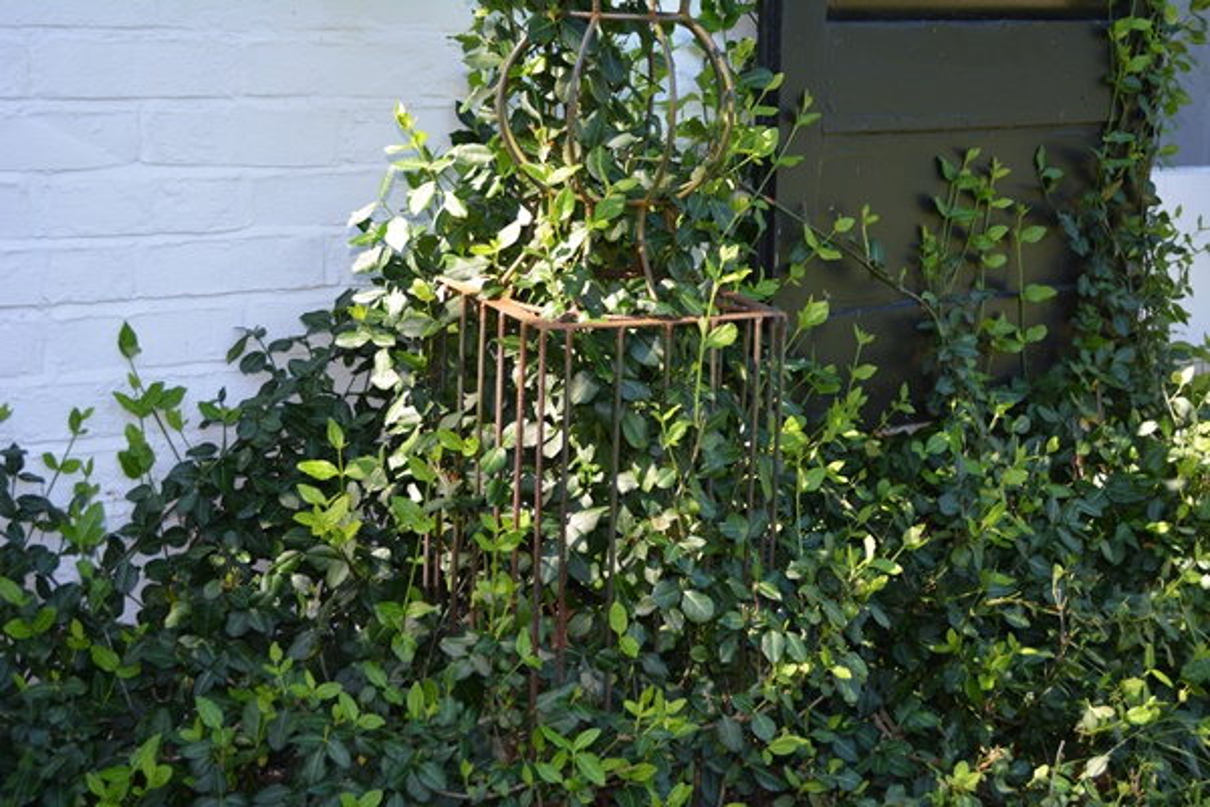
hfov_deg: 38.9
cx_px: 605
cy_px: 404
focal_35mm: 51
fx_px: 1714
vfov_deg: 26.5
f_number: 5
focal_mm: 34
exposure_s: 1/160
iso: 200
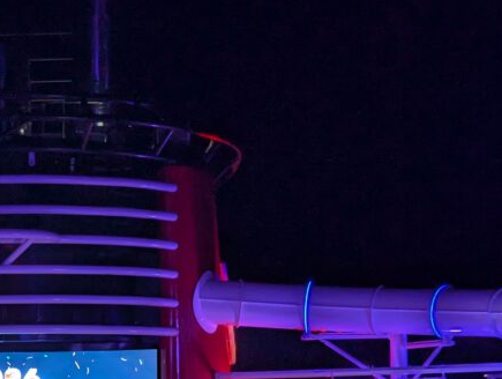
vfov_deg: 12.9
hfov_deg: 17.0
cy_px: 425
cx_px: 7
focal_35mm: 113
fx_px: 1642
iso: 65
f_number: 1.85
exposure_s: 1/244
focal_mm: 6.81
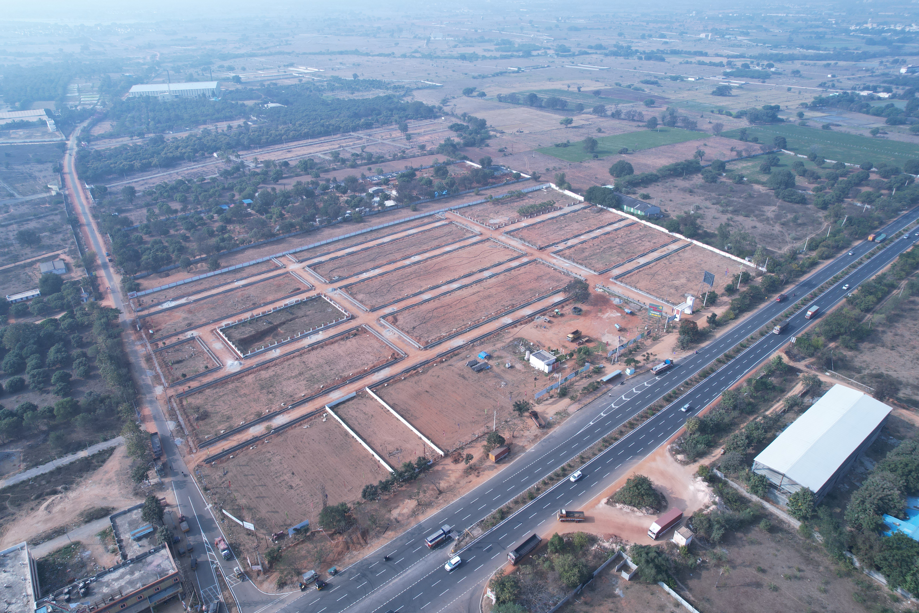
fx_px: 587
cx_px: 452
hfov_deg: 76.1
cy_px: 305
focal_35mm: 23
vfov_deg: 55.1
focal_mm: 8.38
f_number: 2.8
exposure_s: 1/1250
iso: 100
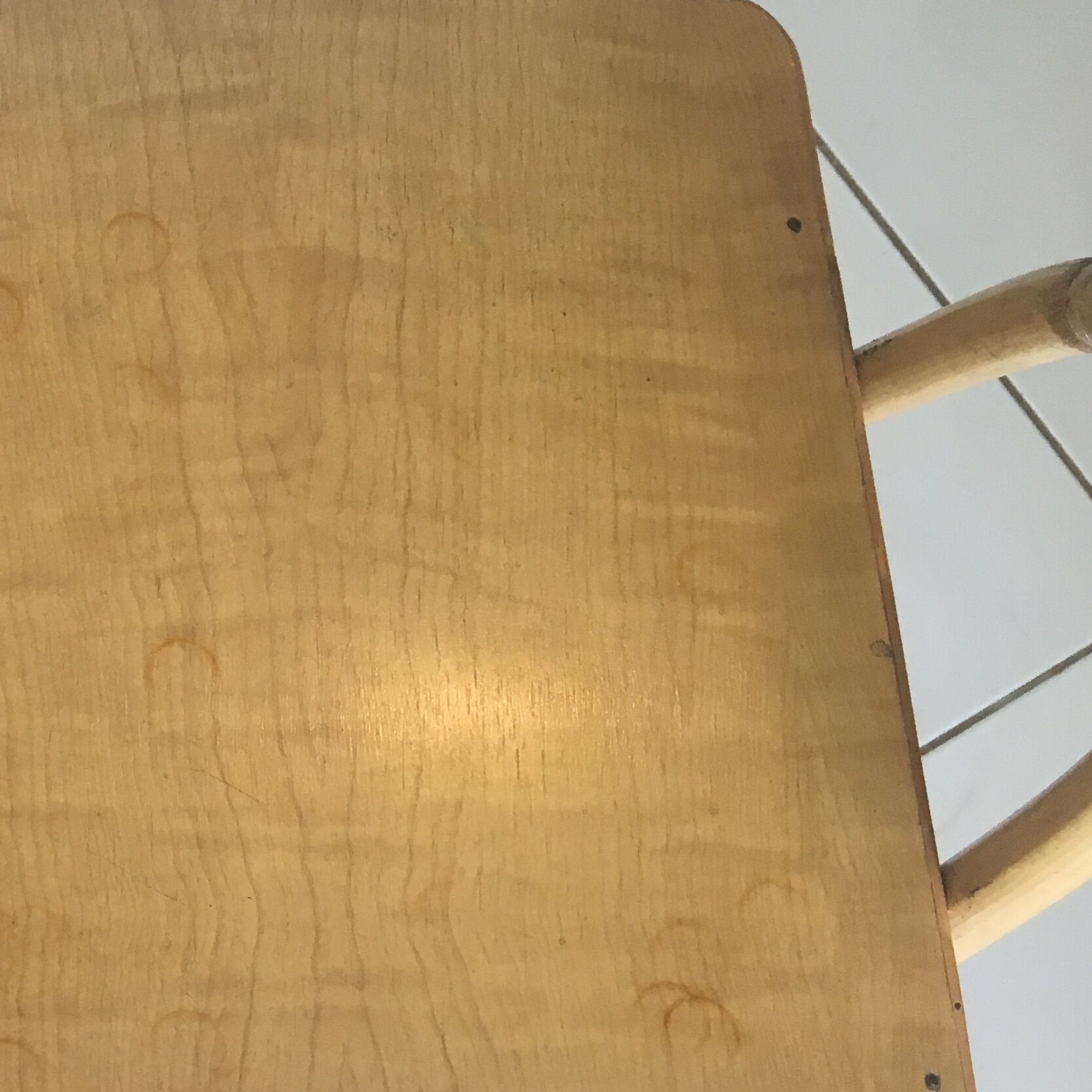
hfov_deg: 25.1
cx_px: -204
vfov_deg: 27.7
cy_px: 562
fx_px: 2213
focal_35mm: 62
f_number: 2.2
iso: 40
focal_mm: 4.15
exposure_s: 1/33
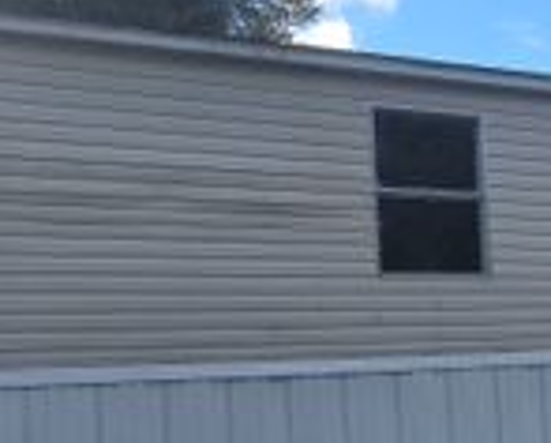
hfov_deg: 27.9
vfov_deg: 24.8
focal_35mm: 61
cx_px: 622
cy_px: 315
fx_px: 996
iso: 12
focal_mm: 6.3
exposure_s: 1/411
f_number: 1.7
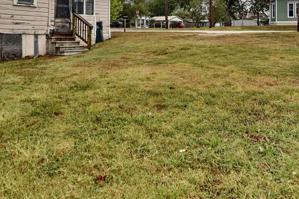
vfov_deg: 35.1
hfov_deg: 52.4
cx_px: 107
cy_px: 27
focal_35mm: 36
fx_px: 299
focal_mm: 17
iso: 100
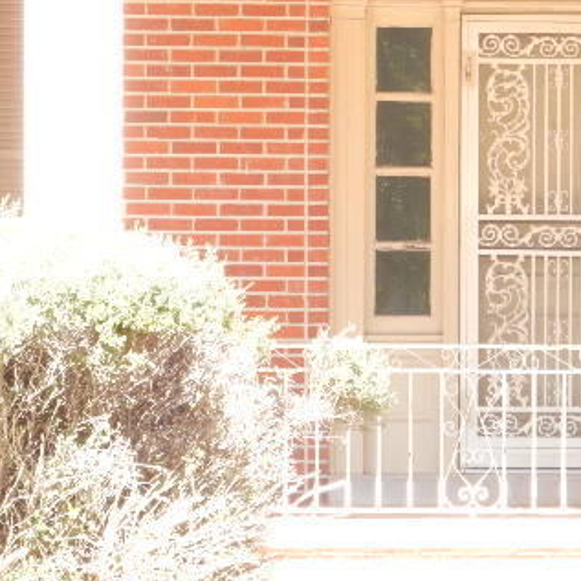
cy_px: 233
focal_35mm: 248
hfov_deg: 7.0
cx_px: 539
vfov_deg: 7.1
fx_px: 4709
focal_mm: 24.7
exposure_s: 1/40
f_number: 6
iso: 180
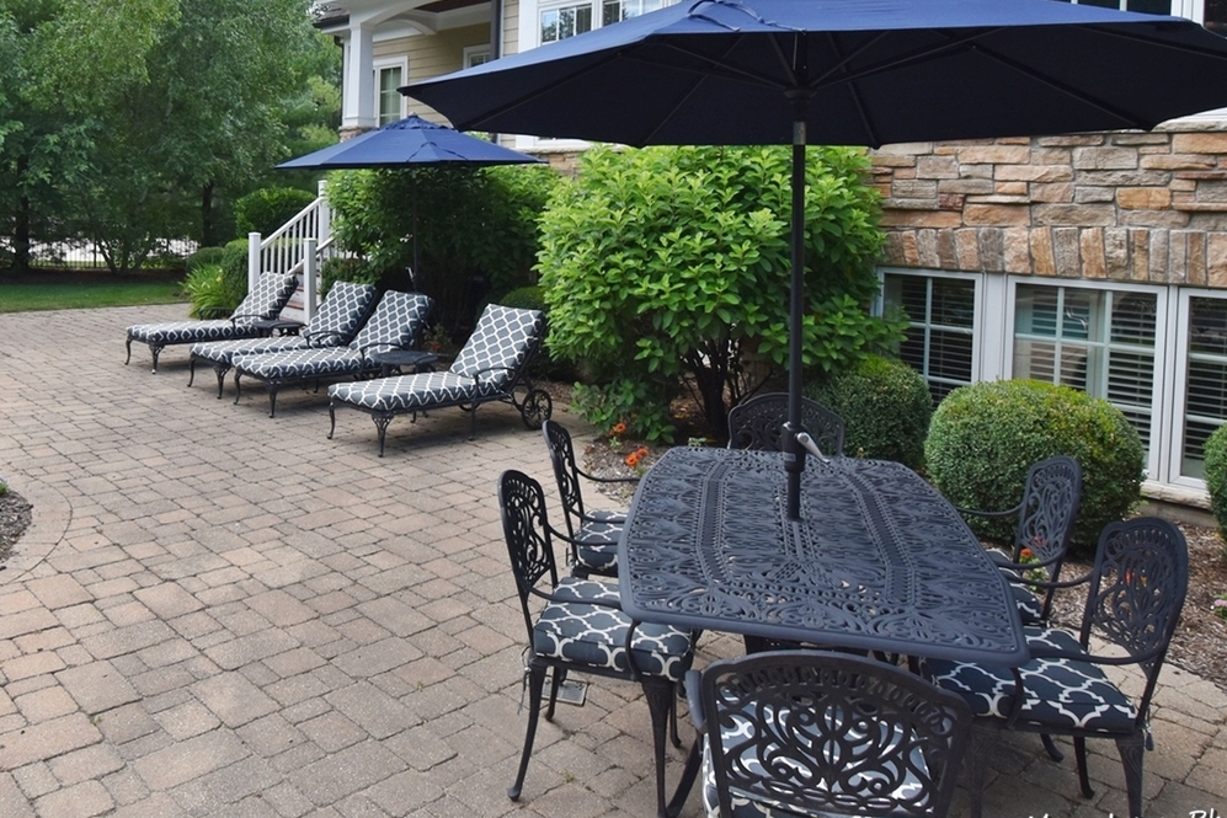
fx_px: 914
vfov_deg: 46.8
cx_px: 395
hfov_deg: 65.7
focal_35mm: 27
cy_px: 225
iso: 320
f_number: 8
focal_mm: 11
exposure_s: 1/250
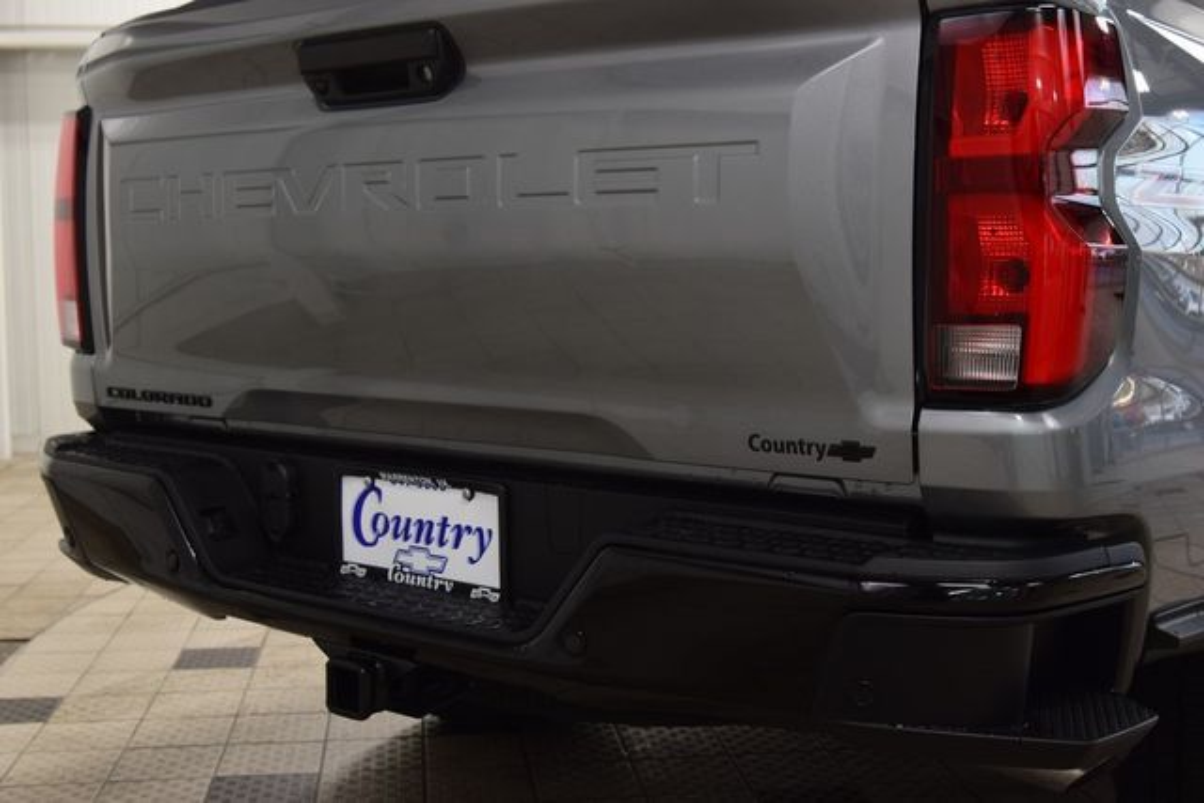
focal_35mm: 46
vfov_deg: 29.0
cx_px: 602
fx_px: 1555
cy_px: 402
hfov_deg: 42.3
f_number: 6.3
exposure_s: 1/15
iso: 500
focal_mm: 31
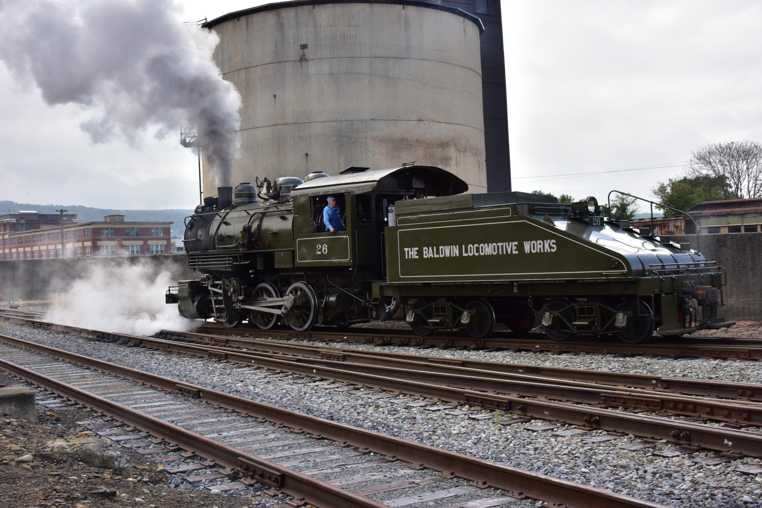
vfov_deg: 30.5
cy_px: 254
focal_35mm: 44
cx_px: 381
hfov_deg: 44.5
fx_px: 932
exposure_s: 1/50
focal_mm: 44
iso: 360
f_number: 20
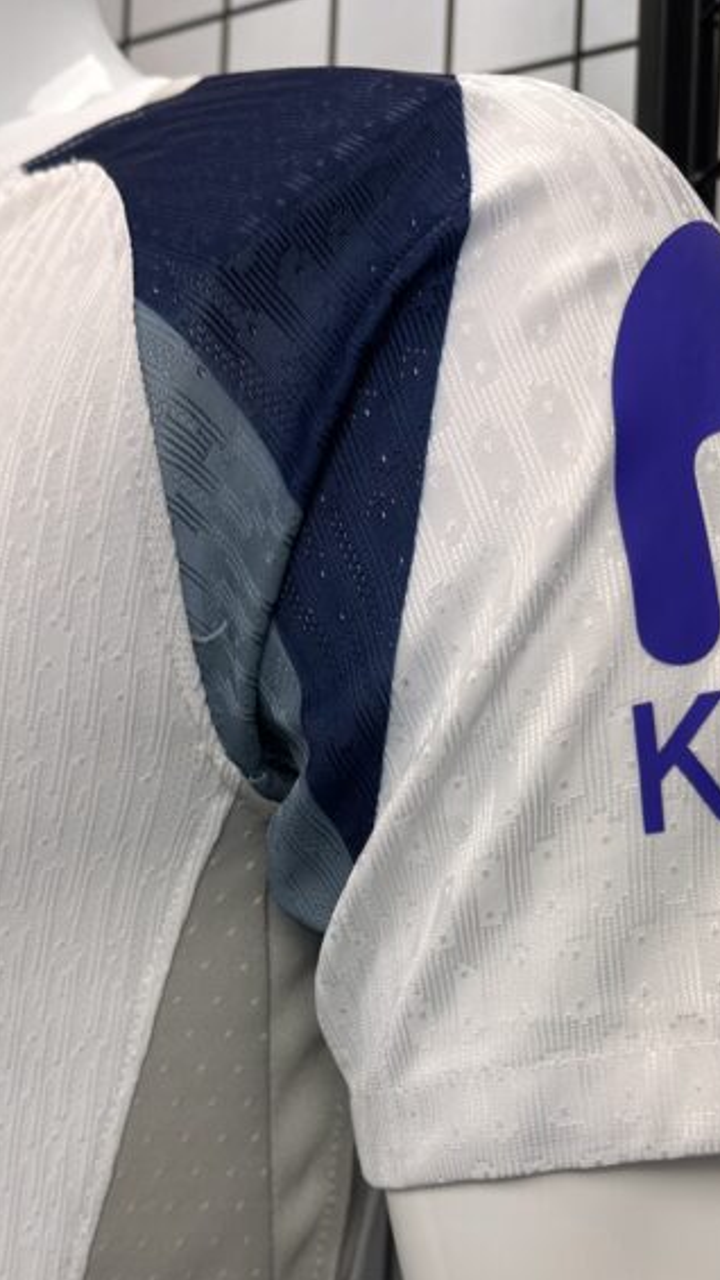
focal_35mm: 37
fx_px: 1255
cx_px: 272
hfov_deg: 31.9
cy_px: 888
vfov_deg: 52.6
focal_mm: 6.86
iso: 64
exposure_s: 1/192
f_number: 1.78
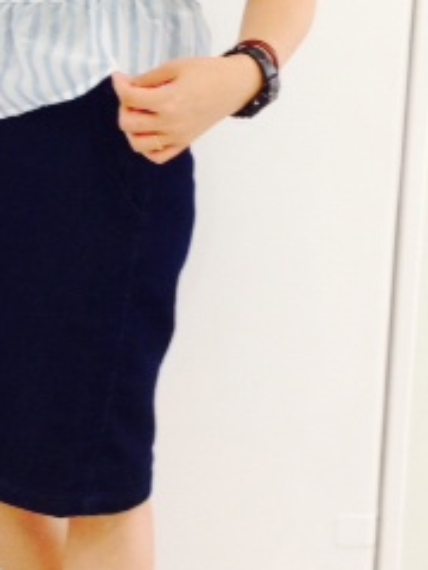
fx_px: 1451
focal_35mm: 88
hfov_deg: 16.6
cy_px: 147
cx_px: 50
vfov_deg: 22.1
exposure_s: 1/20
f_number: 2.4
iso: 160
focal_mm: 4.12
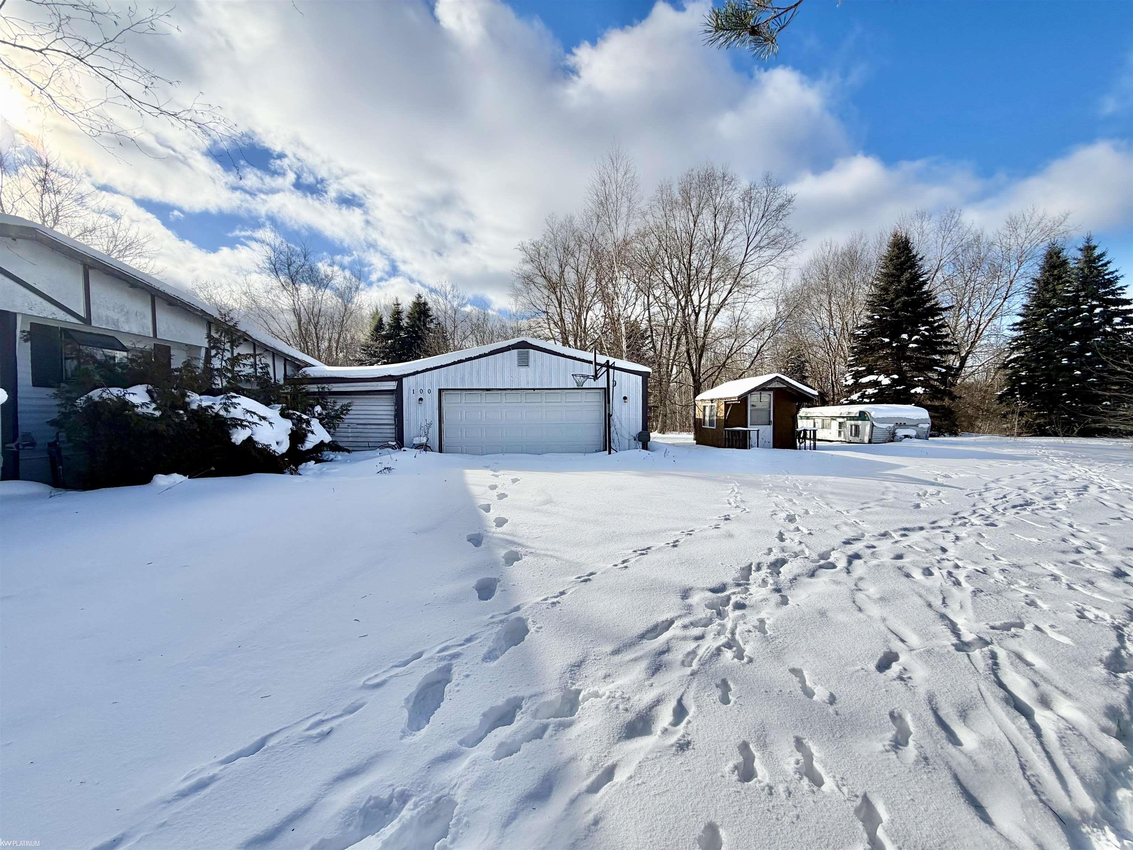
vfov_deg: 85.7
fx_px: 458
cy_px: 425
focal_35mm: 14
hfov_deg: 102.1
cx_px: 566
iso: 20
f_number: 2.2
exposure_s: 1/2092
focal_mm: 2.22
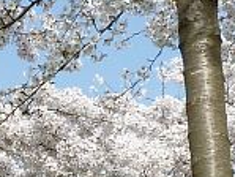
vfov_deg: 8.2
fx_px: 1169
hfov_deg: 10.1
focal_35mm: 172
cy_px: 346
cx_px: -323
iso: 80
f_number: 4
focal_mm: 4.1
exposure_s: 1/400
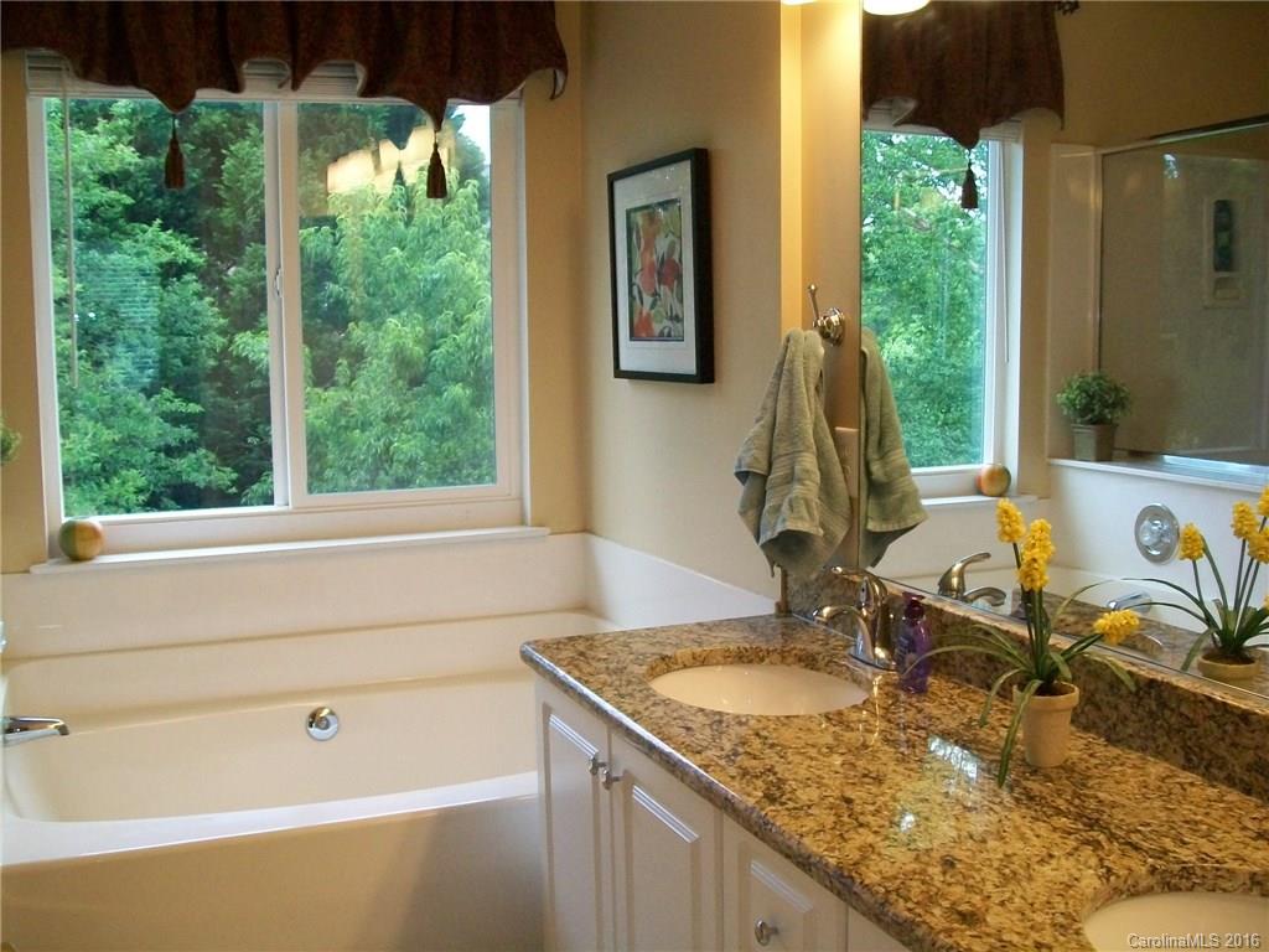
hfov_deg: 51.4
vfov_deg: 39.7
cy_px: 476
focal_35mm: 36
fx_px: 1320
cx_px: 634
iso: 160
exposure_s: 1/80
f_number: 2.7
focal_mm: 6
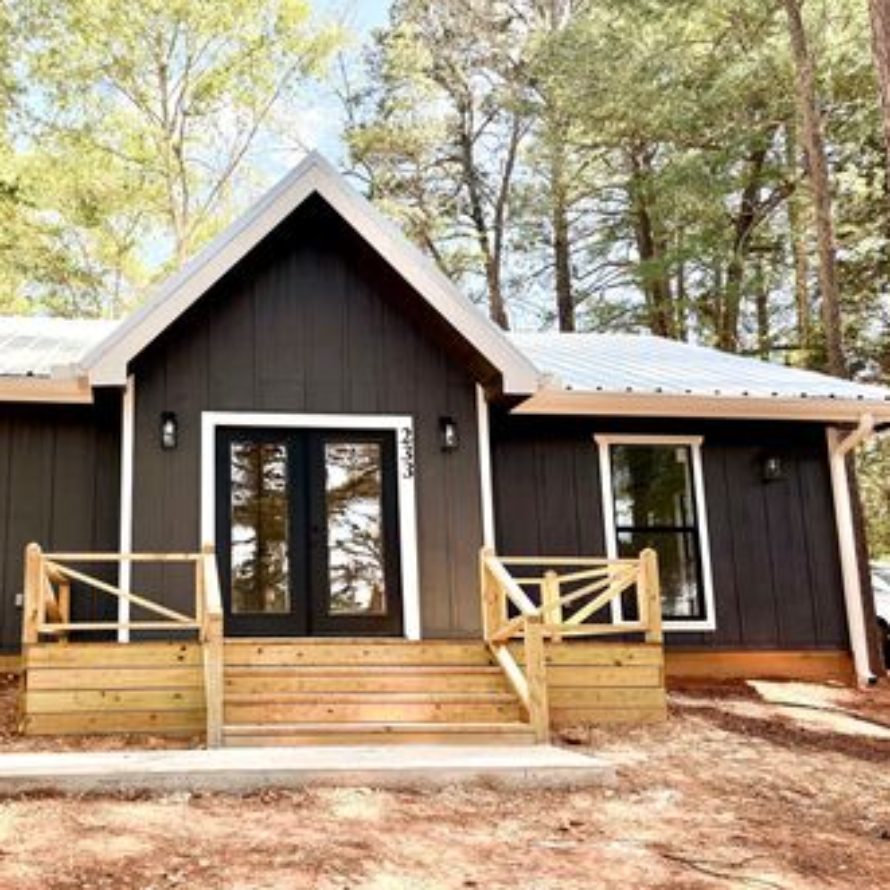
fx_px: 931
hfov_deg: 49.7
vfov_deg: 51.0
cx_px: 258
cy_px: 485
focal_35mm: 32
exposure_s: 1/1174
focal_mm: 6.76
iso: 100
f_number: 1.78
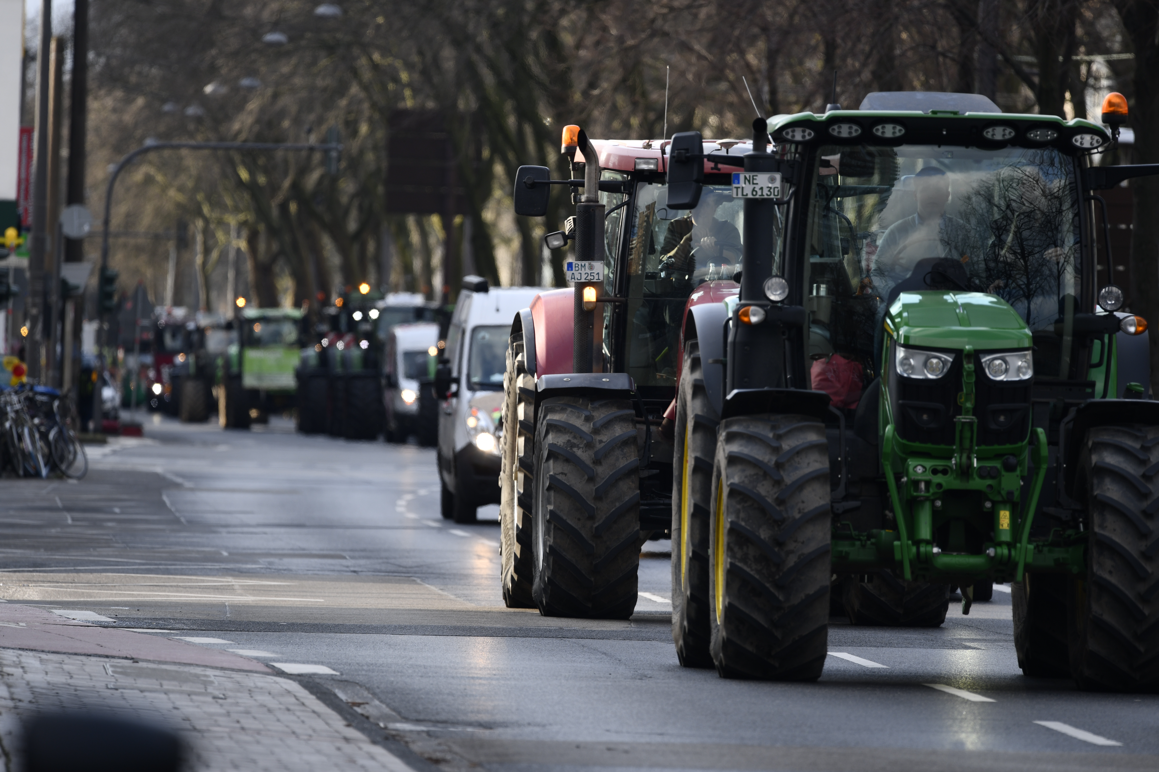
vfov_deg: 3.8
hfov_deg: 5.7
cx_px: 580
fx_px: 11587
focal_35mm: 360
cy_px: 386
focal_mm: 300
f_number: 4
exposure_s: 1/320
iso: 140
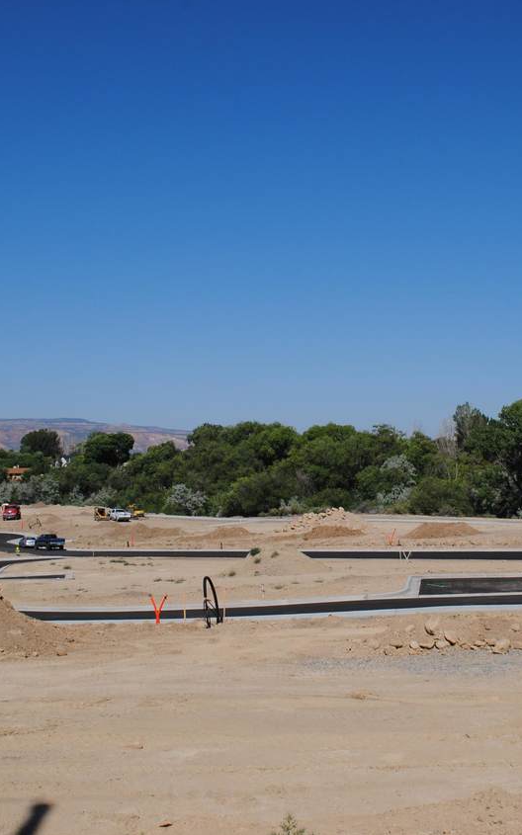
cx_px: 344
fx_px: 1161
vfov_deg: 39.6
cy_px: 415
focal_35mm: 51
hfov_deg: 25.2
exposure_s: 1/320
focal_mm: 22
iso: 100
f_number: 9
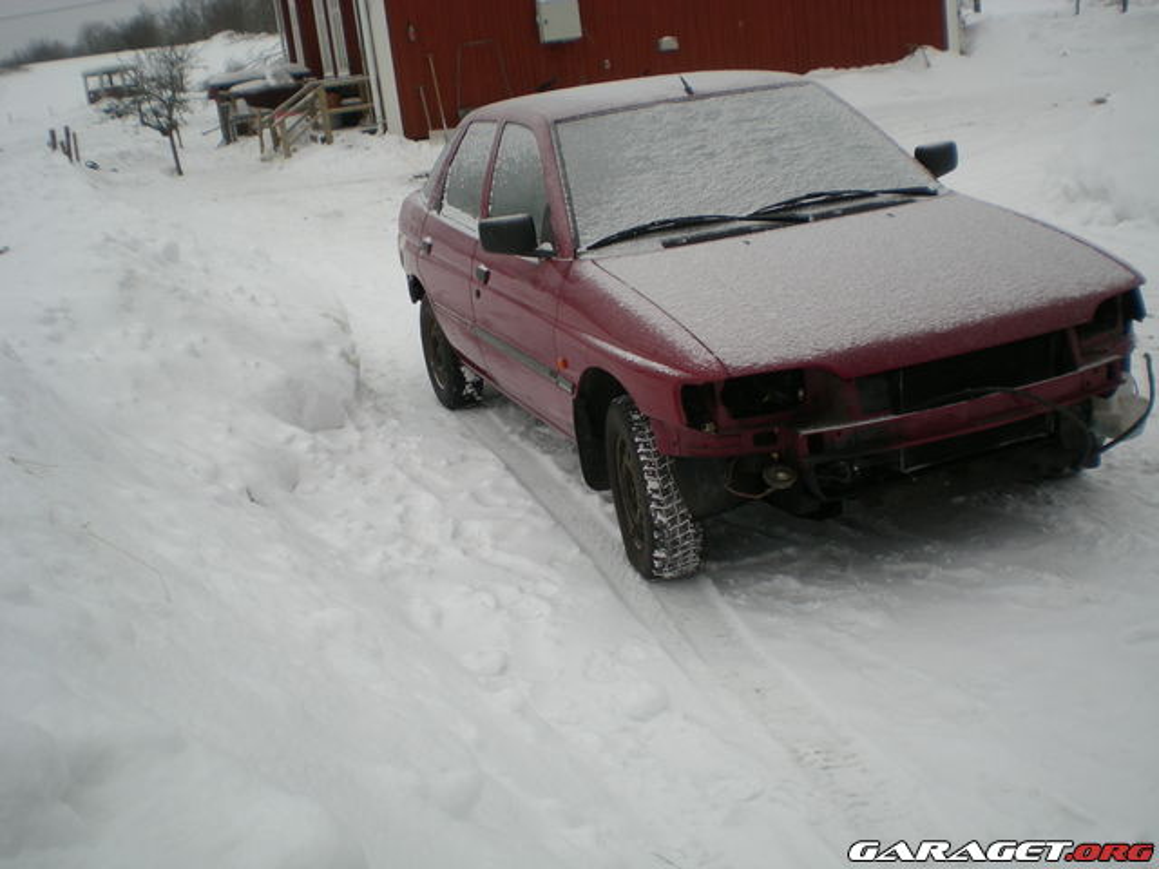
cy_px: 434
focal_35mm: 38
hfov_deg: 49.0
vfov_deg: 37.7
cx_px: 580
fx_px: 1272
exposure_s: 1/164
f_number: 4.6
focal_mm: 6.3
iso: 50
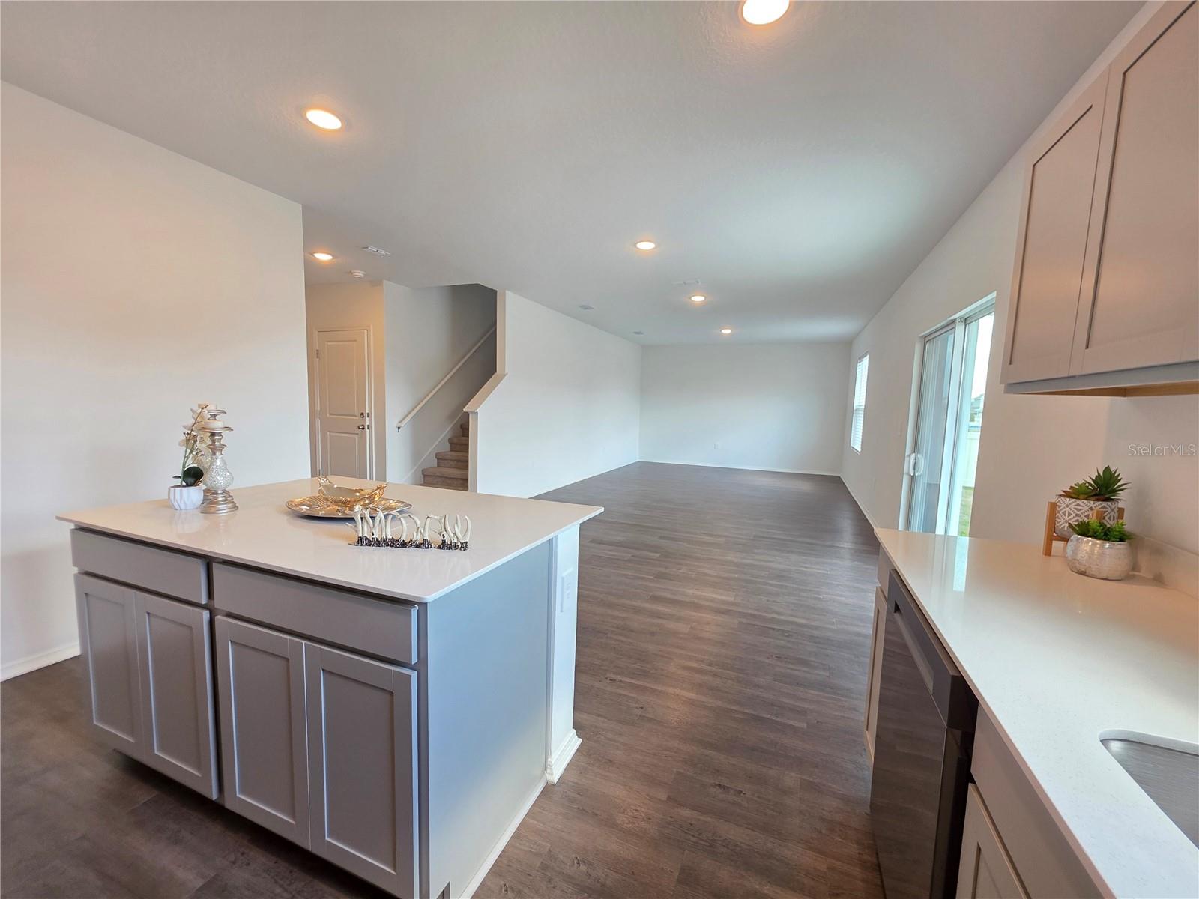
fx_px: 450
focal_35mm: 13
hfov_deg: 106.2
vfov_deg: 89.9
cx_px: 600
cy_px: 450
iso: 125
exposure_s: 1/120
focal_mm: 2.2
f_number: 1.9
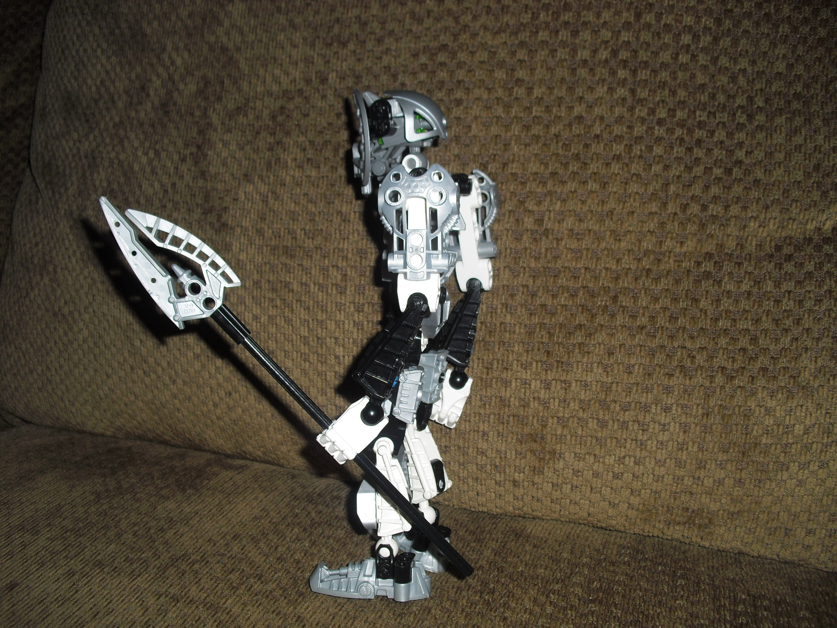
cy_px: 314
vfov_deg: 39.7
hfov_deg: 51.4
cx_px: 418
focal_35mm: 36
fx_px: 870
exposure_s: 1/60
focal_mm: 6.3
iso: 100
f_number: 3.1
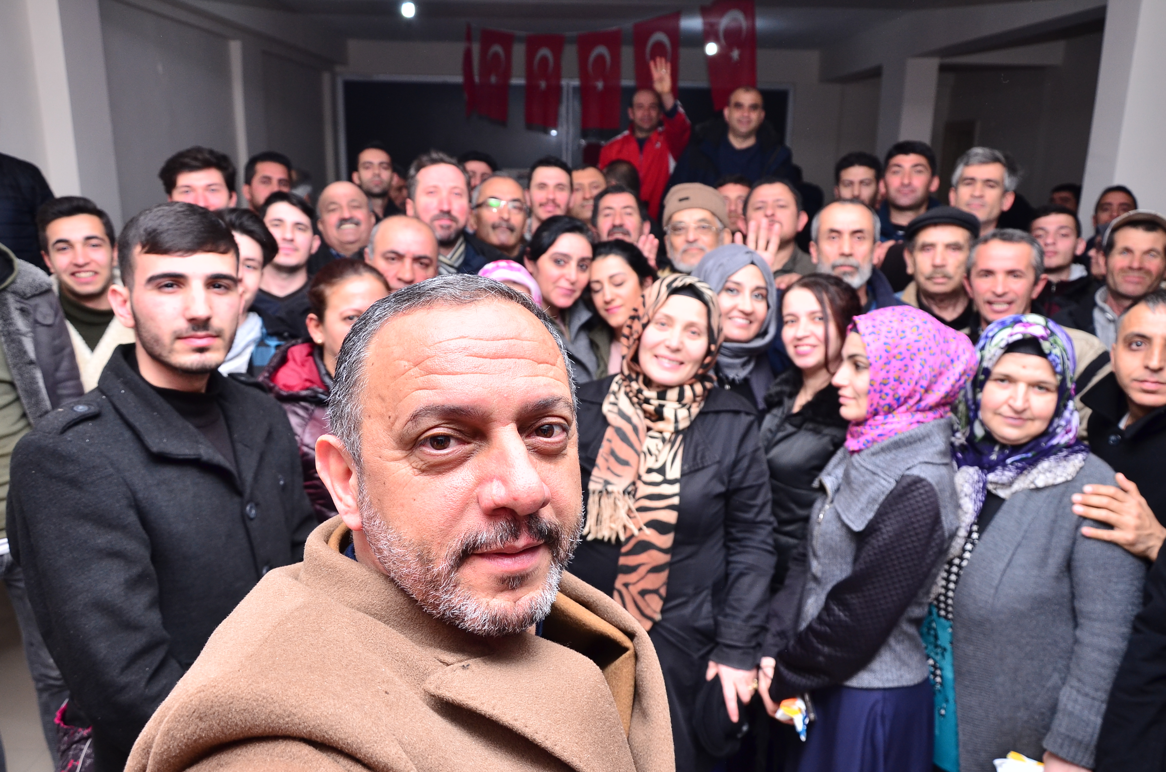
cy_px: 386
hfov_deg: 67.5
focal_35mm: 27
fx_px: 873
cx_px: 583
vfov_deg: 47.7
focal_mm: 18
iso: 320
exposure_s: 1/250
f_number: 5
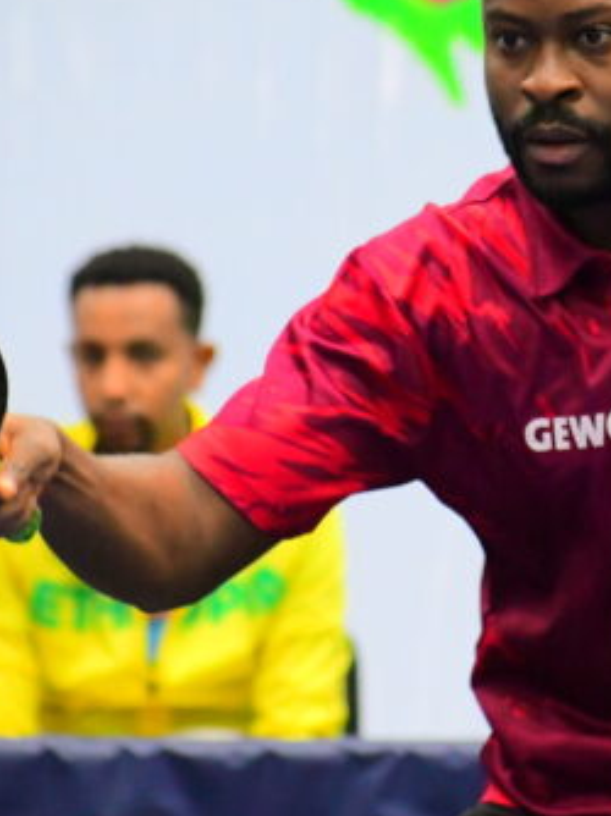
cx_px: 486
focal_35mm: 613
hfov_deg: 2.4
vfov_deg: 3.2
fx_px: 14445
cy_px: 257
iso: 5000
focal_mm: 185
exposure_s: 1/250
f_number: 5.3
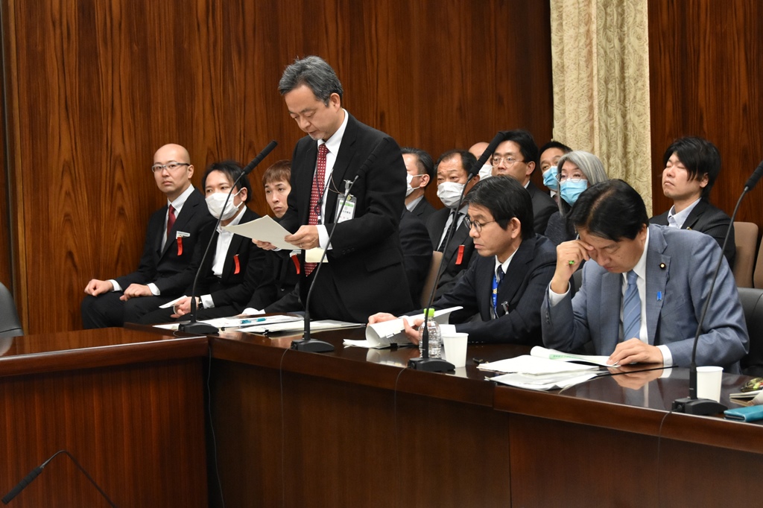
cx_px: 382
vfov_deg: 14.7
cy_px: 254
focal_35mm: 93
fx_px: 1970
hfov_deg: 21.9
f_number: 6.3
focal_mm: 62
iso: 2500
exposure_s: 1/160
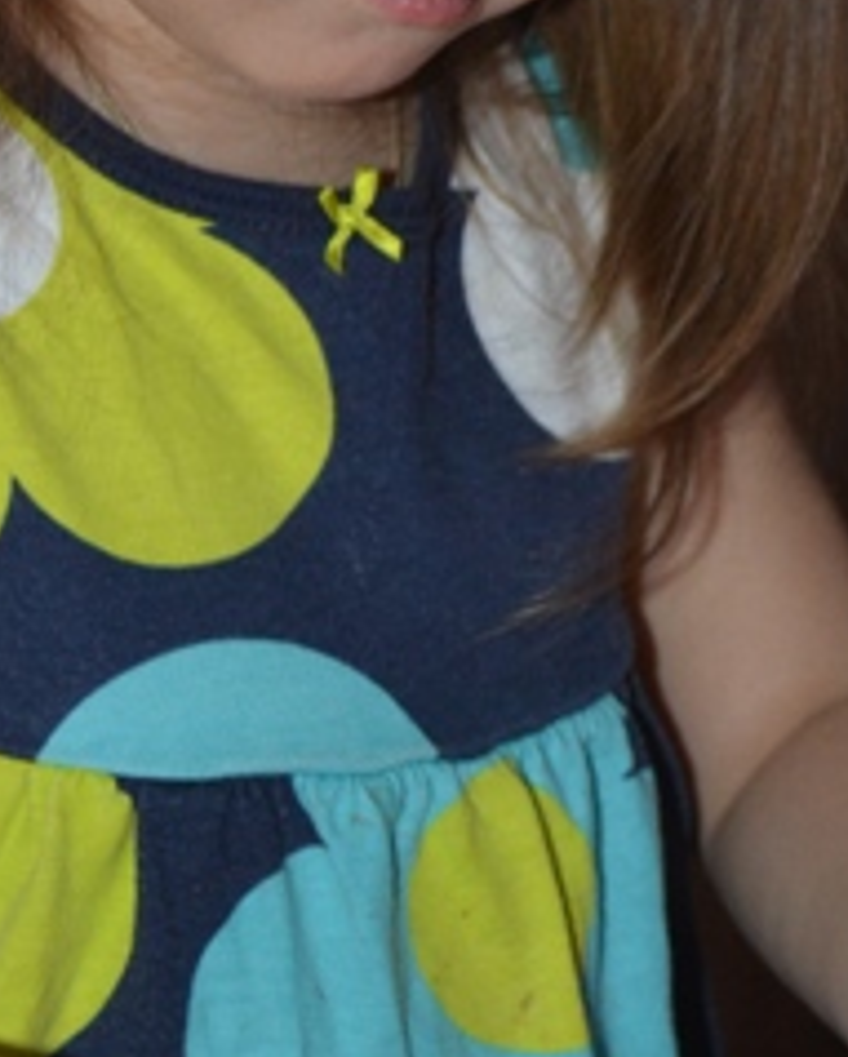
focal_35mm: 118
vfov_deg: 16.3
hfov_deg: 13.1
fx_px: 3695
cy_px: 502
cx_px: 622
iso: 1000
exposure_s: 1/60
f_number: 4.2
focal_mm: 26
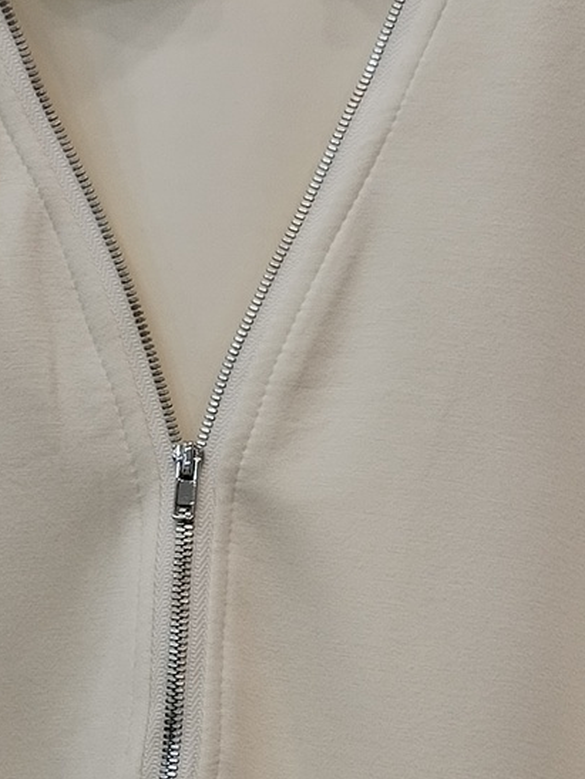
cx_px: 90
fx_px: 2862
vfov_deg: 15.4
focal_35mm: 127
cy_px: 691
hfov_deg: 11.6
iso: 159
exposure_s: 1/50
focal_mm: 4.75
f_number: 1.8
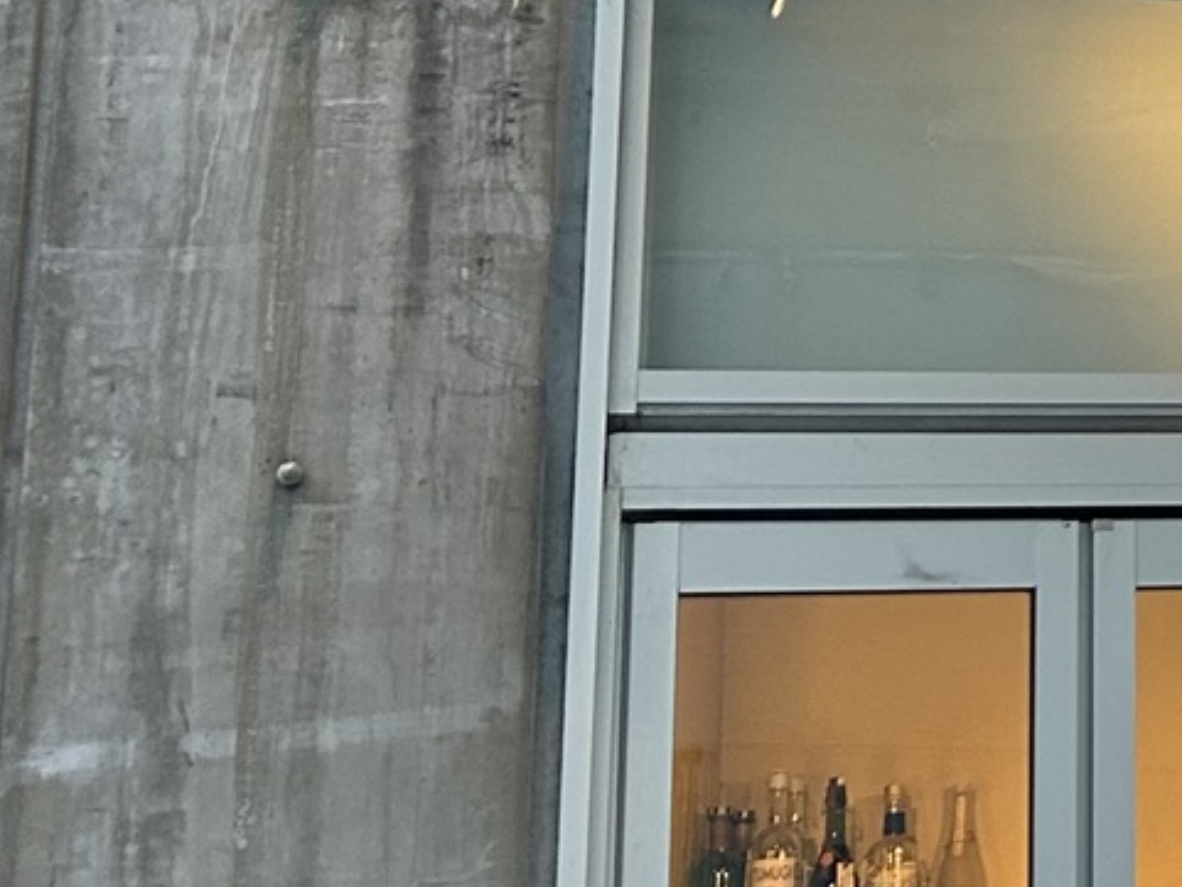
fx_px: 3689
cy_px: -59
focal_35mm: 108
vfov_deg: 13.5
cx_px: 2145
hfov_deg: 15.5
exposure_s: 1/100
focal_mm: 5.7
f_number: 1.5
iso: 125
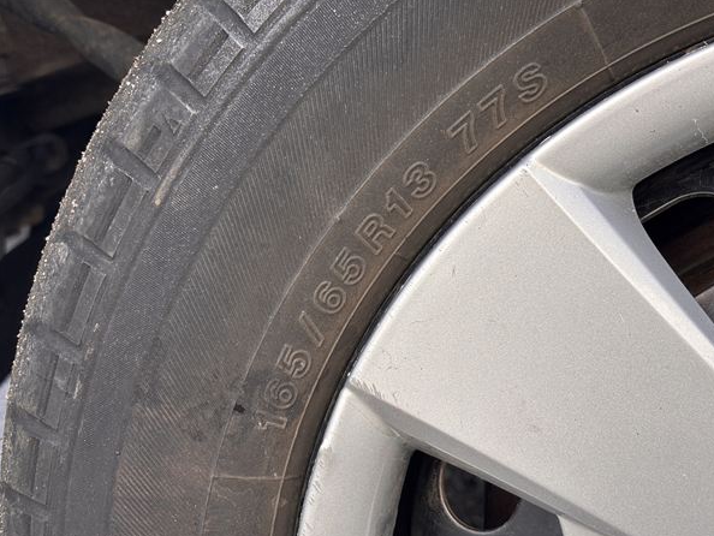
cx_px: 382
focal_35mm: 56
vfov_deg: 26.1
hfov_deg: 34.3
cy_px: 284
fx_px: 1156
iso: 32
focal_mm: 5.96
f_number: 1.6
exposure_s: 1/471
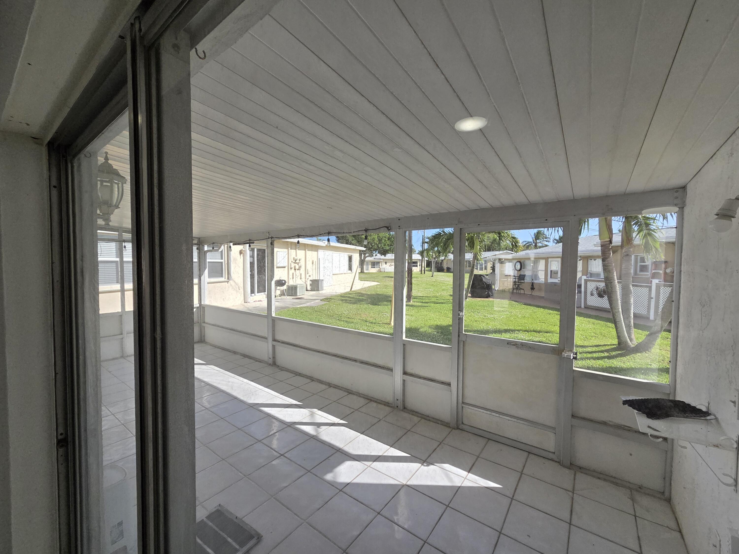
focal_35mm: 13
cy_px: 277
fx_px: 278
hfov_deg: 106.2
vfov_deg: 89.9
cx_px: 370
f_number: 2.2
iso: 160
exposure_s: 1/2000
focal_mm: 2.2
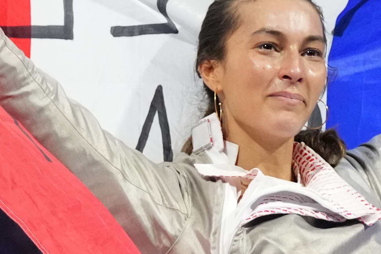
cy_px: 203
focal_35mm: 991
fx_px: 10488
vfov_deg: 1.4
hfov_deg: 2.1
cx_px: 352
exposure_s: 1/2000
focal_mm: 167
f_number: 2.8
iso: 4000
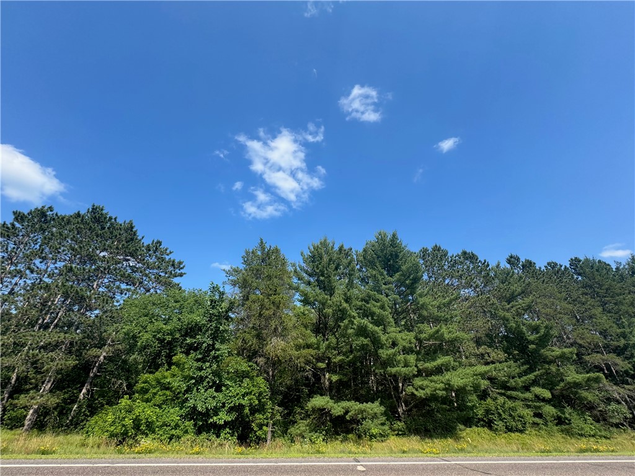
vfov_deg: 85.7
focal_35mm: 14
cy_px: 238
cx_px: 318
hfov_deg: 102.1
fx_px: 257
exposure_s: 1/1236
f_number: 2.2
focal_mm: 2.22
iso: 40
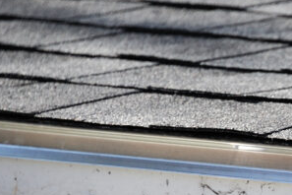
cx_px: 458
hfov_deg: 2.0
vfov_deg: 1.3
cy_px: 266
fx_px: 8378
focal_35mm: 1033
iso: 640
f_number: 7.1
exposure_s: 1/500
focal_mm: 300
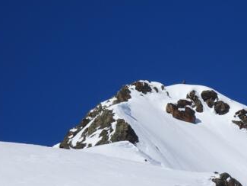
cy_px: 137
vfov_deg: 5.1
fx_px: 2099
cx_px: 214
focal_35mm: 294
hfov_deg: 6.7
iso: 80
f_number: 5.6
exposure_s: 1/1250
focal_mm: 27.93
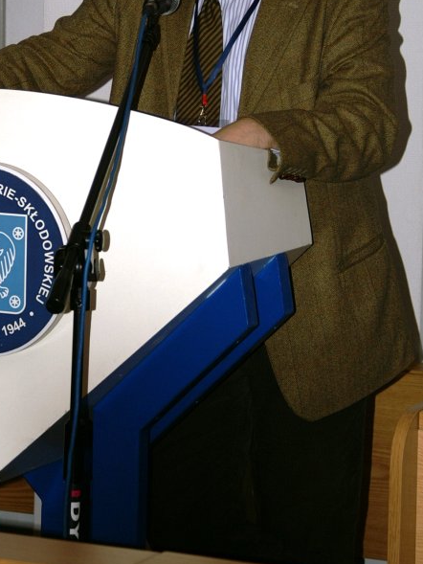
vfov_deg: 11.5
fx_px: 2785
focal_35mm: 171
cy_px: 99
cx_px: 150
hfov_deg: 8.7
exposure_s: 1/125
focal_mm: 70
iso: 100
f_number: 5.6
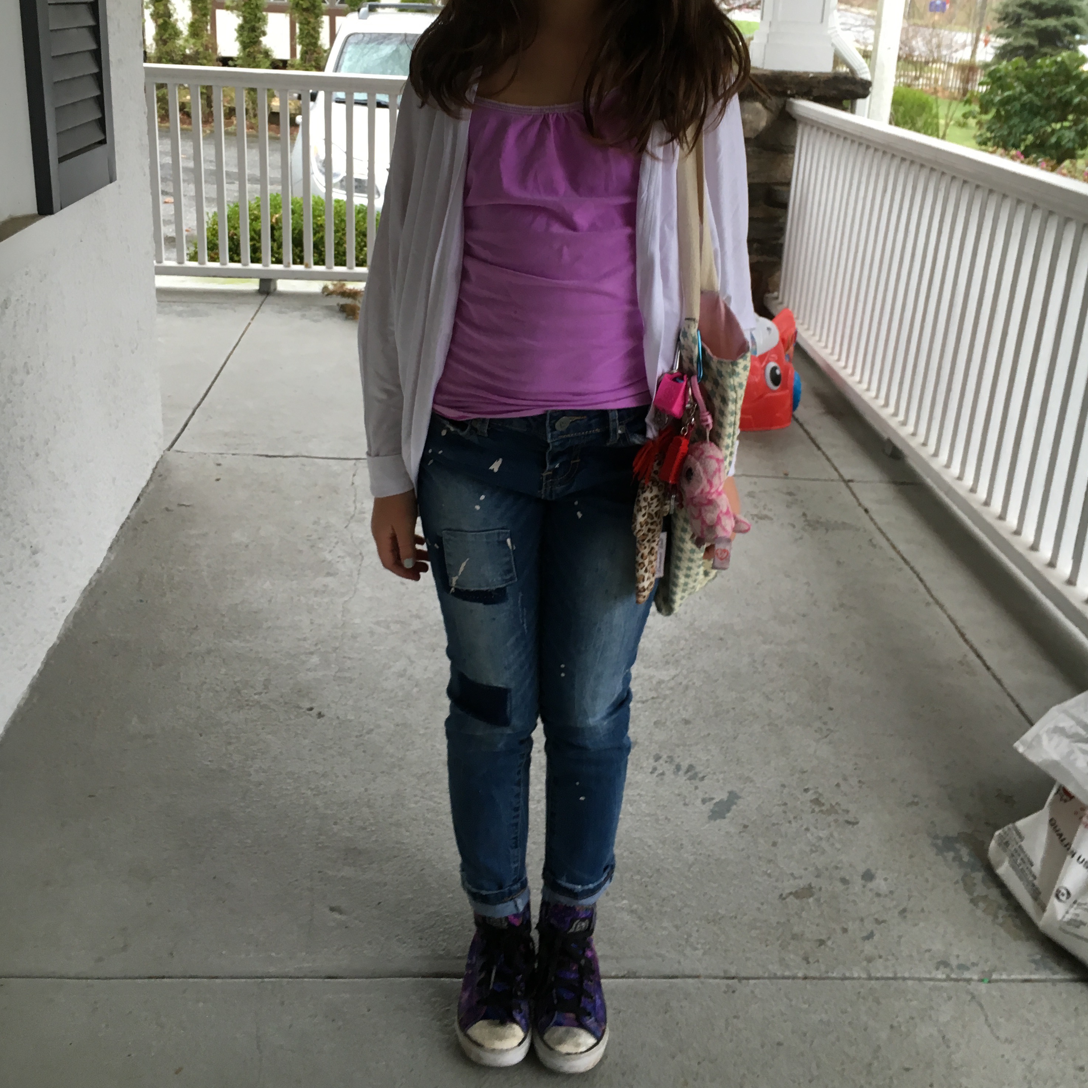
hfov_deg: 47.2
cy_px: 401
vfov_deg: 46.8
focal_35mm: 35
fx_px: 1245
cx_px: 546
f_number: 2.2
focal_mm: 4.15
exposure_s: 1/30
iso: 64
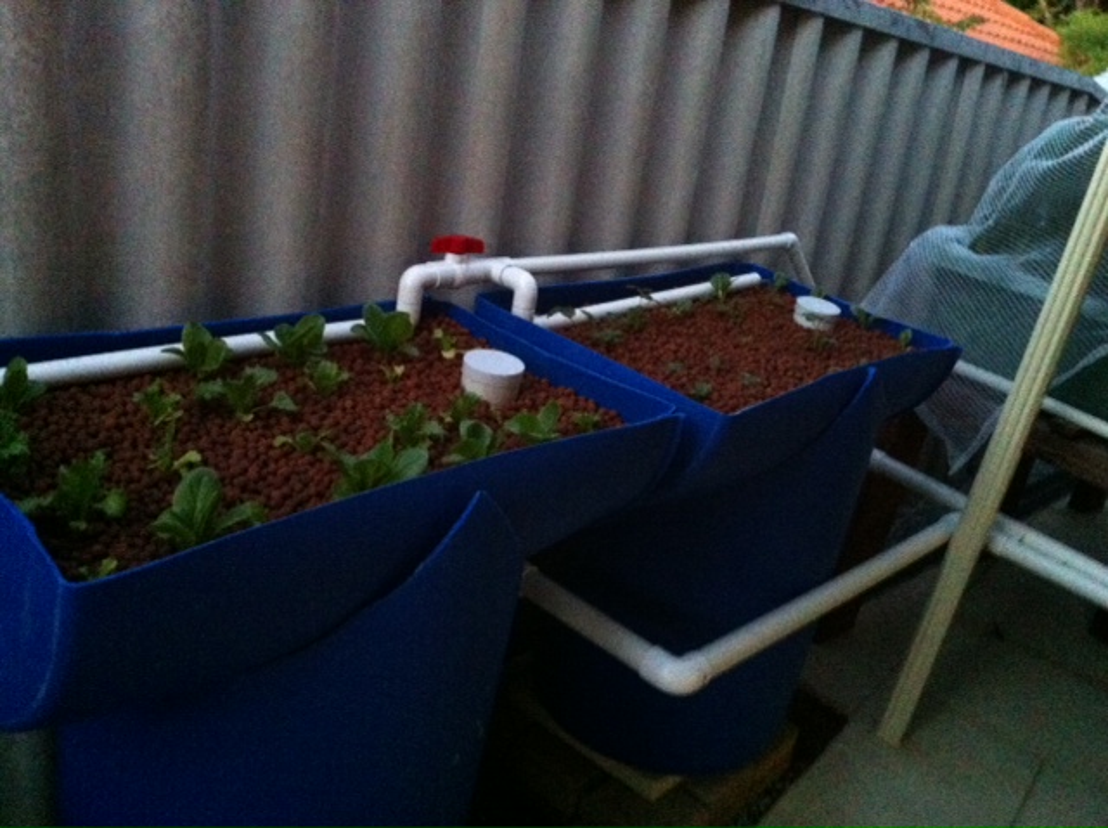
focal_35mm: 35
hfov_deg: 52.7
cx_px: 554
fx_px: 1119
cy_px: 414
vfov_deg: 40.6
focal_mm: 3.85
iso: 1000
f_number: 2.8
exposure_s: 1/15
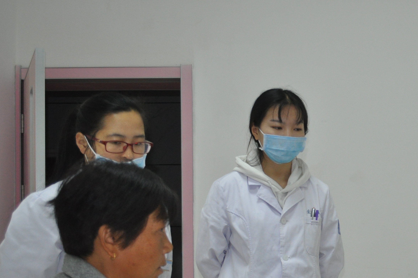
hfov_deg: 29.3
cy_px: 242
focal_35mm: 66
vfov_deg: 20.2
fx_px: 765
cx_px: 377
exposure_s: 1/60
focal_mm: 24
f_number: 4
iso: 800
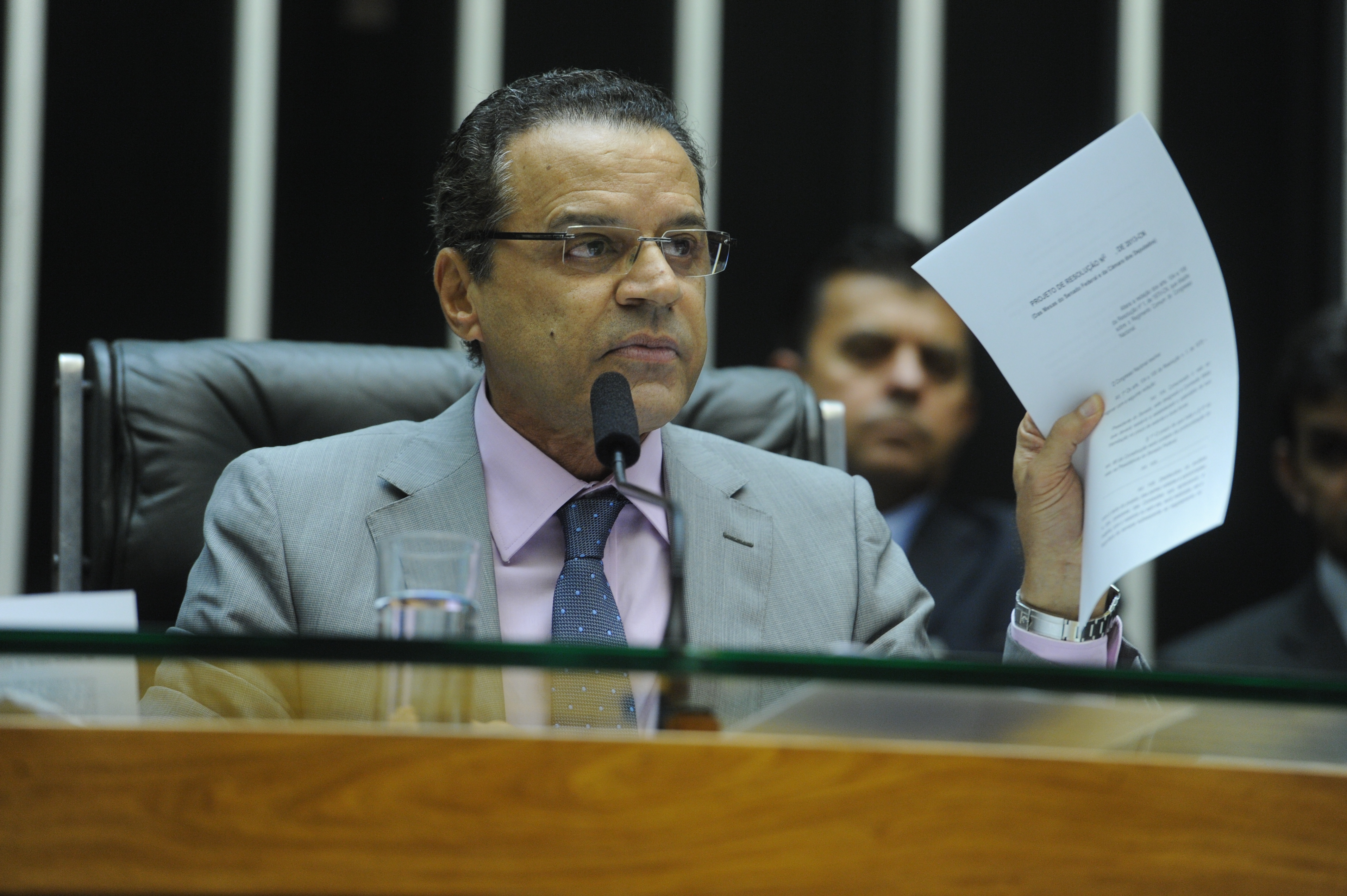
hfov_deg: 10.6
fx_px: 7291
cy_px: 448
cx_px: 674
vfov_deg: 7.0
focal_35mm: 195
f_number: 3.5
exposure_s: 1/80
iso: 1600
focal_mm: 195
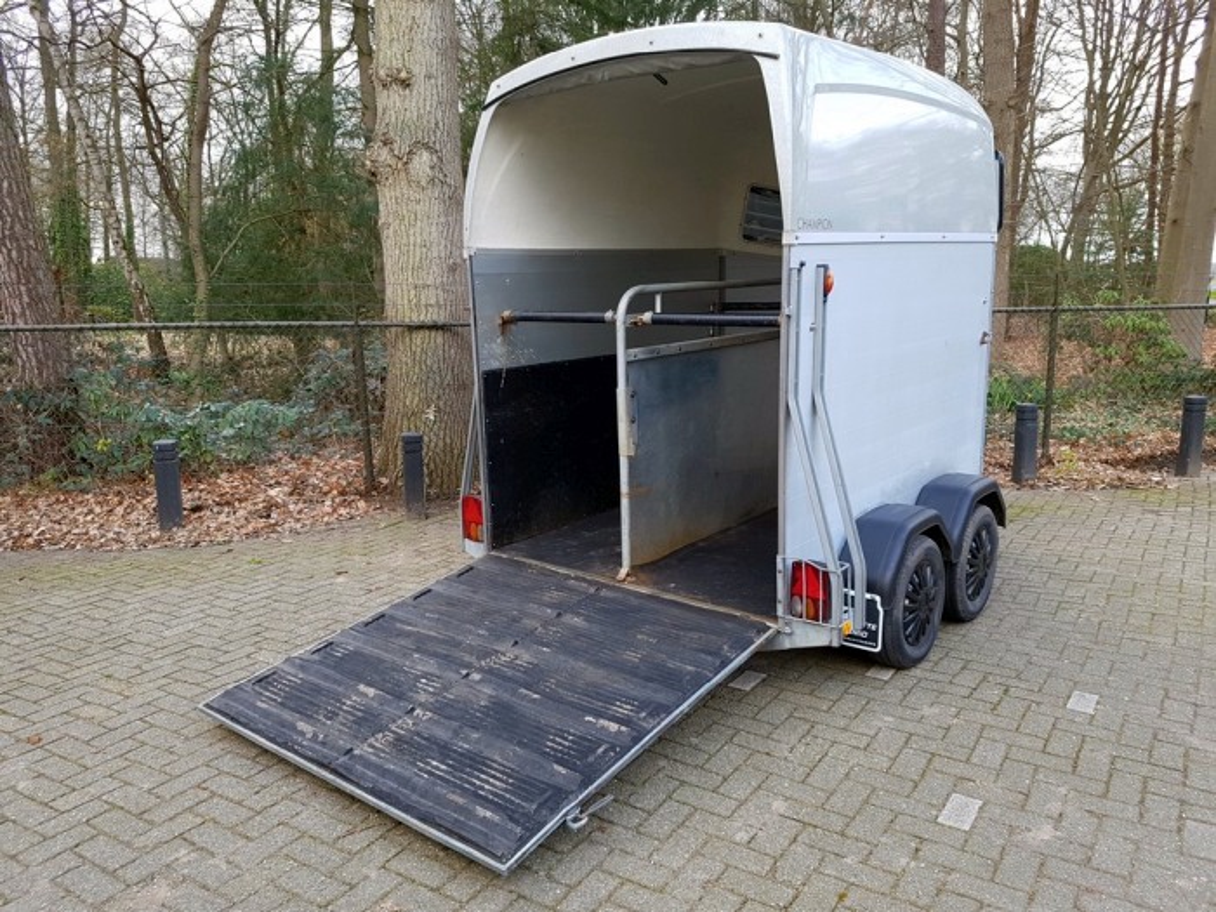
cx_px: 608
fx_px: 913
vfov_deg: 53.1
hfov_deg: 67.3
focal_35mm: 26
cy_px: 456
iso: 64
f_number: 1.7
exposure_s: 1/100
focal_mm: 4.2
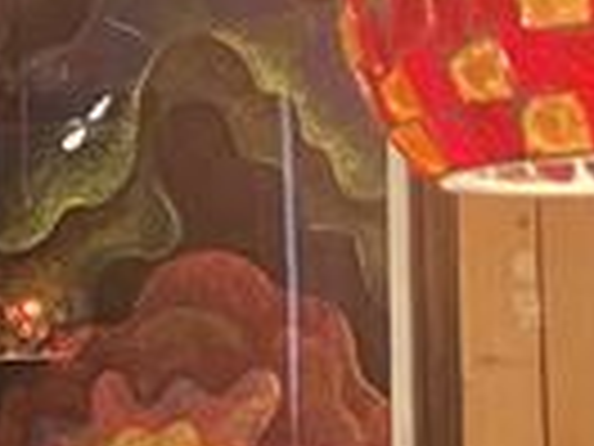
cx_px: -346
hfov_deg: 14.3
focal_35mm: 127
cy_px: 414
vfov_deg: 11.6
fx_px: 2179
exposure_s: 1/40
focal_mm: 3.99
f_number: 1.8
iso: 250
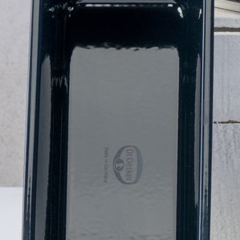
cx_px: 373
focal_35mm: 660
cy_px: 96
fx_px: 5177
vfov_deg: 2.7
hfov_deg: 2.6
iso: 250
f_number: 20
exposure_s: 1/100
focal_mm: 145
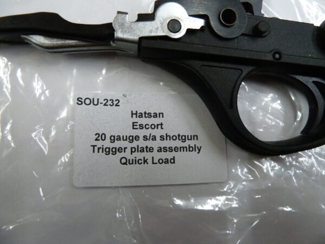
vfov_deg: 54.9
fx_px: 235
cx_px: 162
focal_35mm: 25
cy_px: 122
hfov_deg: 69.4
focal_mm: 4.1
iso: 400
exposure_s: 1/30
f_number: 3.3
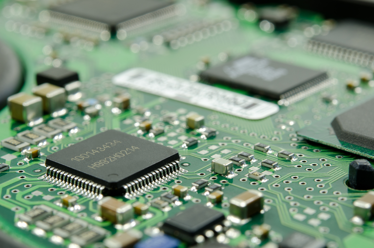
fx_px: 933
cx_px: 187
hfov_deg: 22.7
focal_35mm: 90
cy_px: 124
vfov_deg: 15.1
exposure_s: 1/1.67
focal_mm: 60
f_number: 18
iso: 100
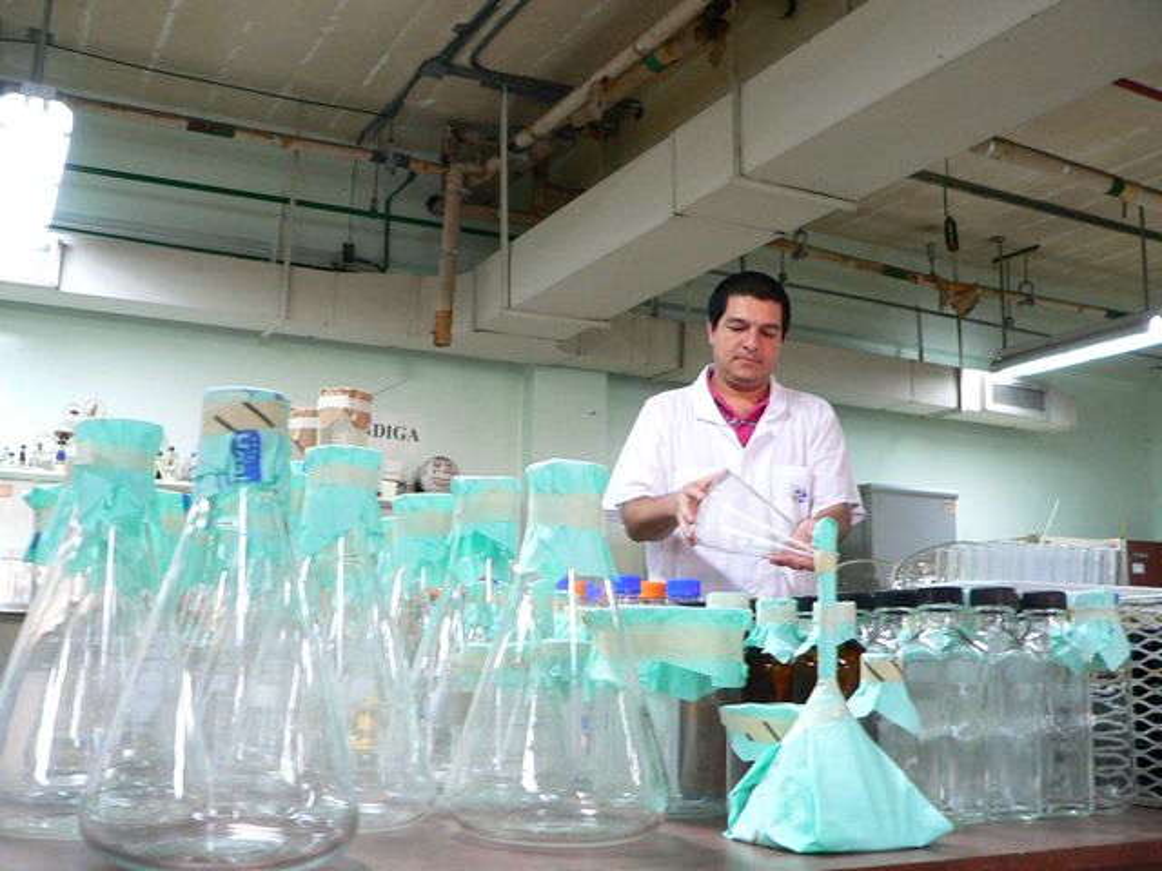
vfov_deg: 39.7
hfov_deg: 51.4
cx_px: 581
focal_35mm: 36
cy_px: 436
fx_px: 1208
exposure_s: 1/5
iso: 200
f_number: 2.8
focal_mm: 6
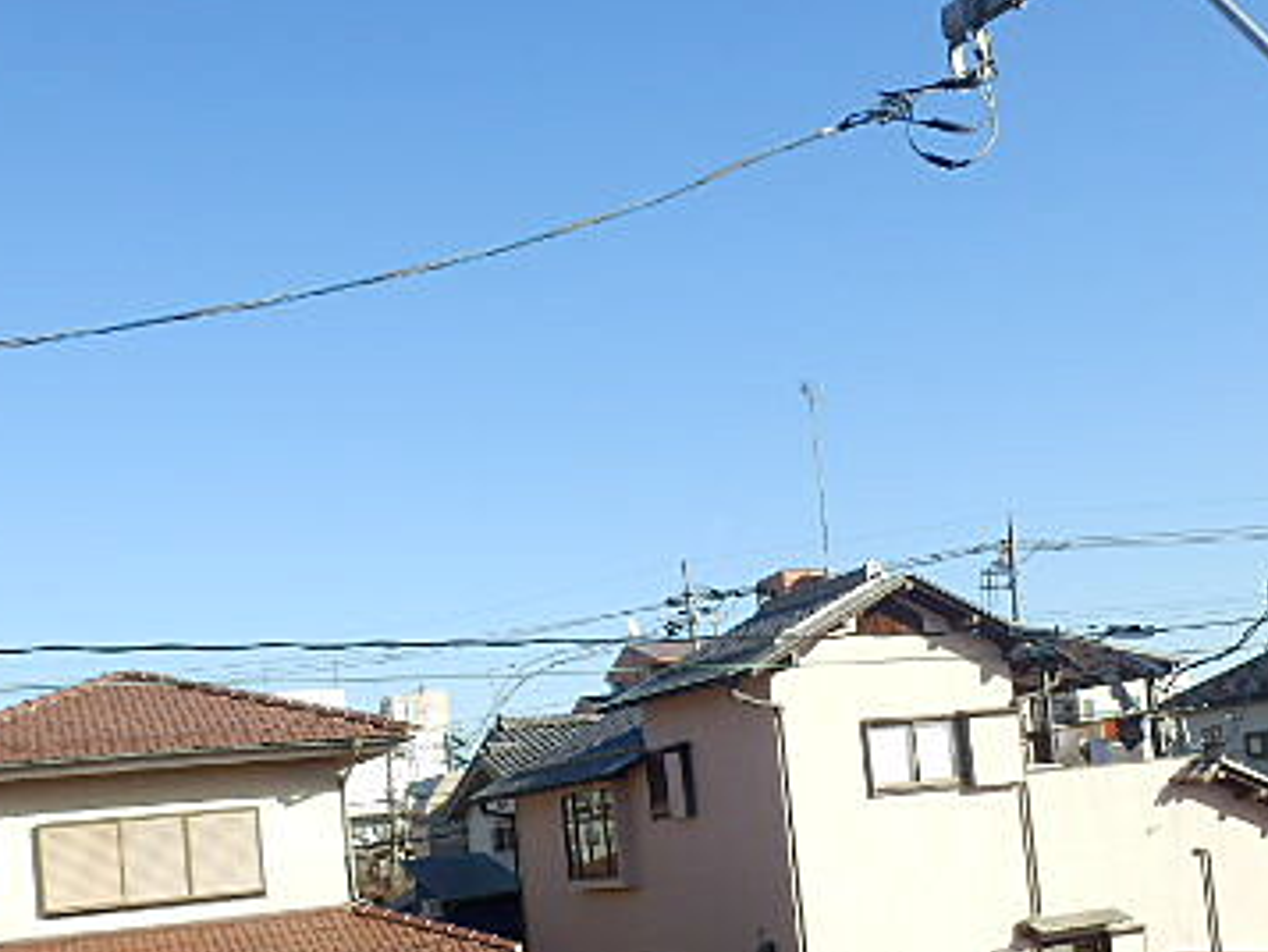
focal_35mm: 43
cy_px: 725
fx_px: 1576
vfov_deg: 32.9
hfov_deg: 43.8
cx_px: 629
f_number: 3
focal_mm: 4.2
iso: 80
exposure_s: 1/640
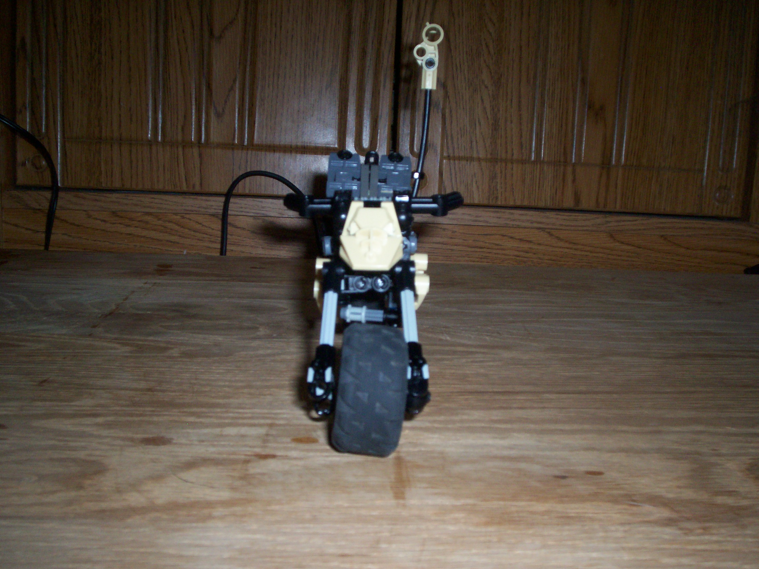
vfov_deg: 39.7
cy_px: 284
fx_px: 789
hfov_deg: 51.4
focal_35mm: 36
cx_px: 380
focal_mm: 5.9
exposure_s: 1/64
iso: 140
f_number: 4.5
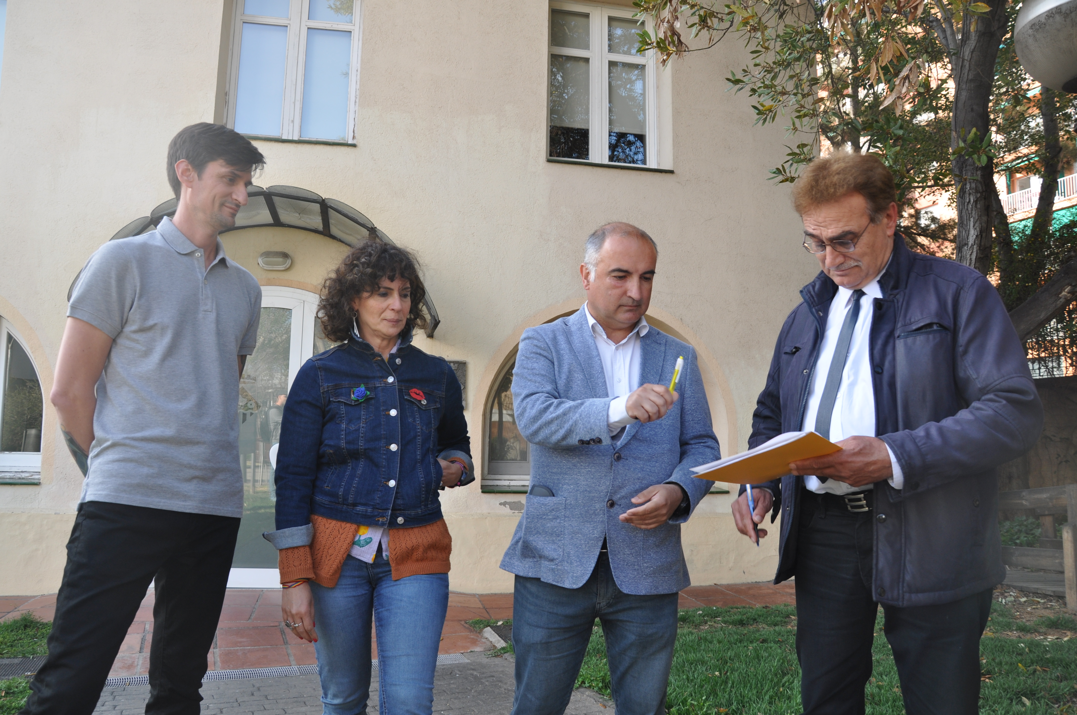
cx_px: 538
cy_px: 358
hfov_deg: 67.4
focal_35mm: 27
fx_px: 807
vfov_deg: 47.8
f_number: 5.6
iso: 220
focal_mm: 18
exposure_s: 1/125
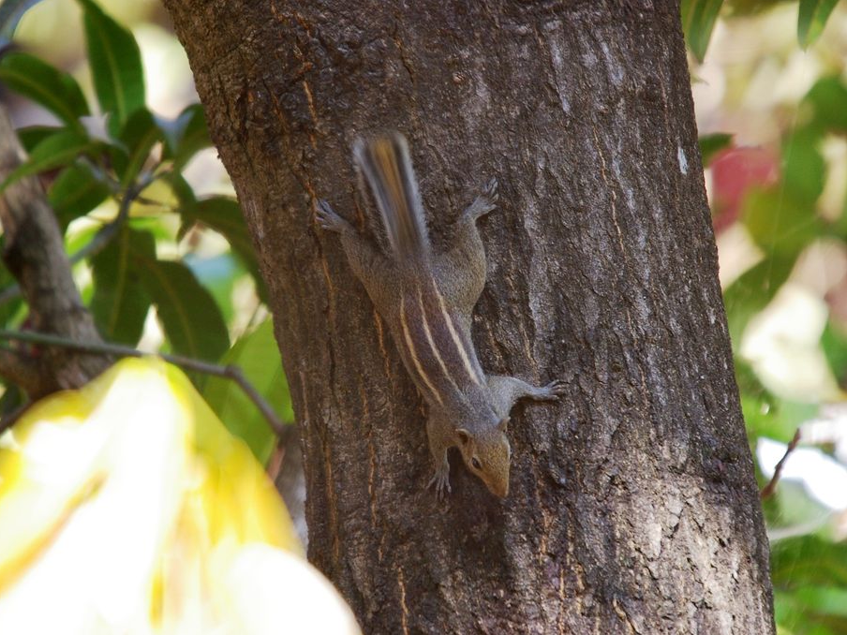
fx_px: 12381
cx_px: 428
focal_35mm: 506
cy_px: 318
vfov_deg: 2.9
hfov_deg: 3.9
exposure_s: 1/100
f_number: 6.7
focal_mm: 310
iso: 400
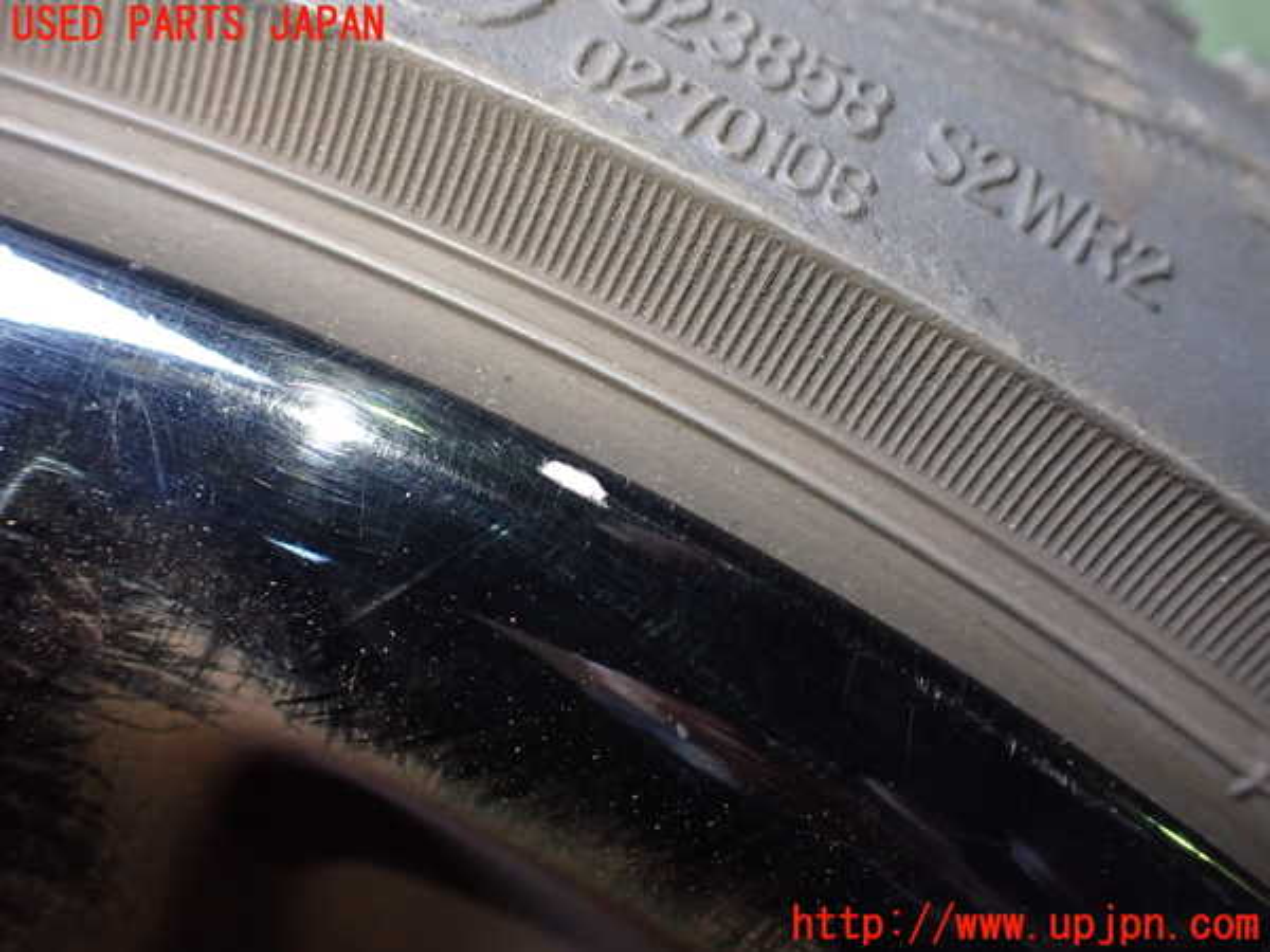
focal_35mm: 30
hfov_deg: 60.0
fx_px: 1101
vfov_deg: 46.8
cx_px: 635
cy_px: 476
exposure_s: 1/125
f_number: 2.3
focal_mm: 5.4
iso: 500
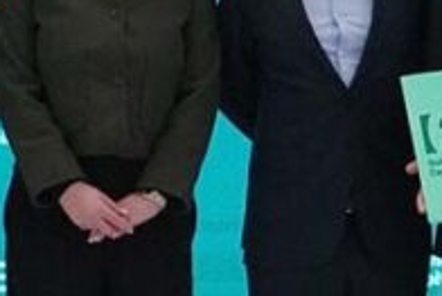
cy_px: -88
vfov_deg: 6.5
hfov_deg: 9.6
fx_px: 2600
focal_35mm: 212
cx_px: 458
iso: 6400
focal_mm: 27
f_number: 4.5
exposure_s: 1/160
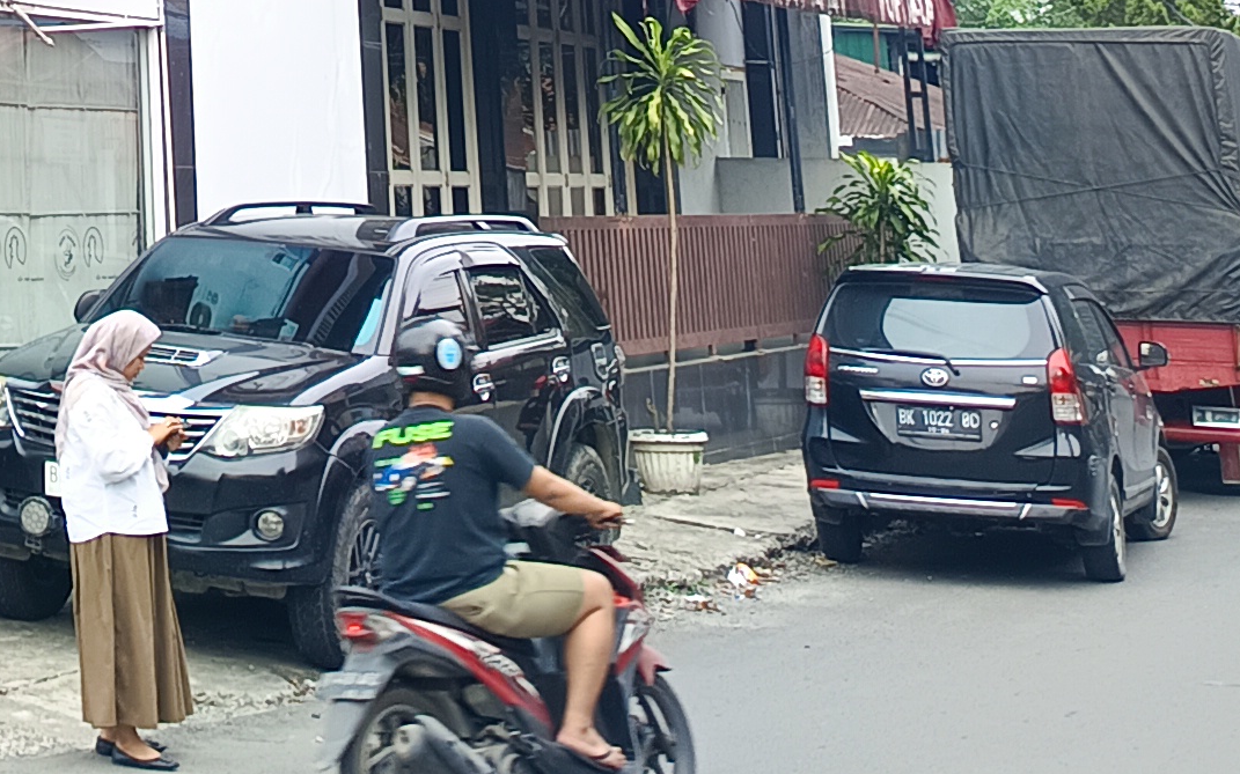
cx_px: -313
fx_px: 3210
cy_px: -761
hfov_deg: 20.3
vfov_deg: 12.2
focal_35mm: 95
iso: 114
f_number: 1.7
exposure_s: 1/100
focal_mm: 5.31
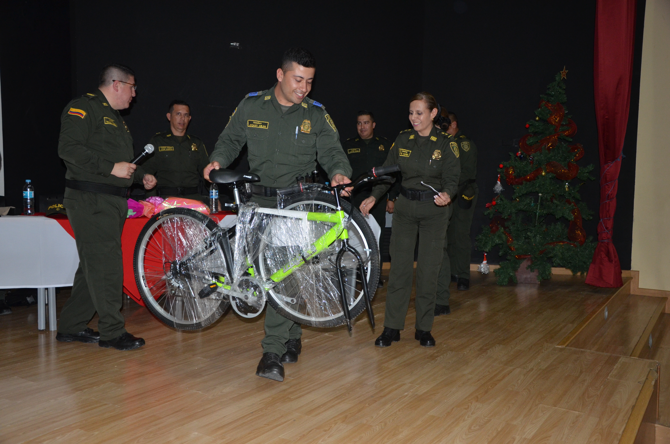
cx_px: 335
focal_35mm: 33
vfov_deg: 39.8
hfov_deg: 57.3
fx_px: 613
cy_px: 222
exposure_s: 1/60
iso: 800
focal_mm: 22
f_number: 3.8
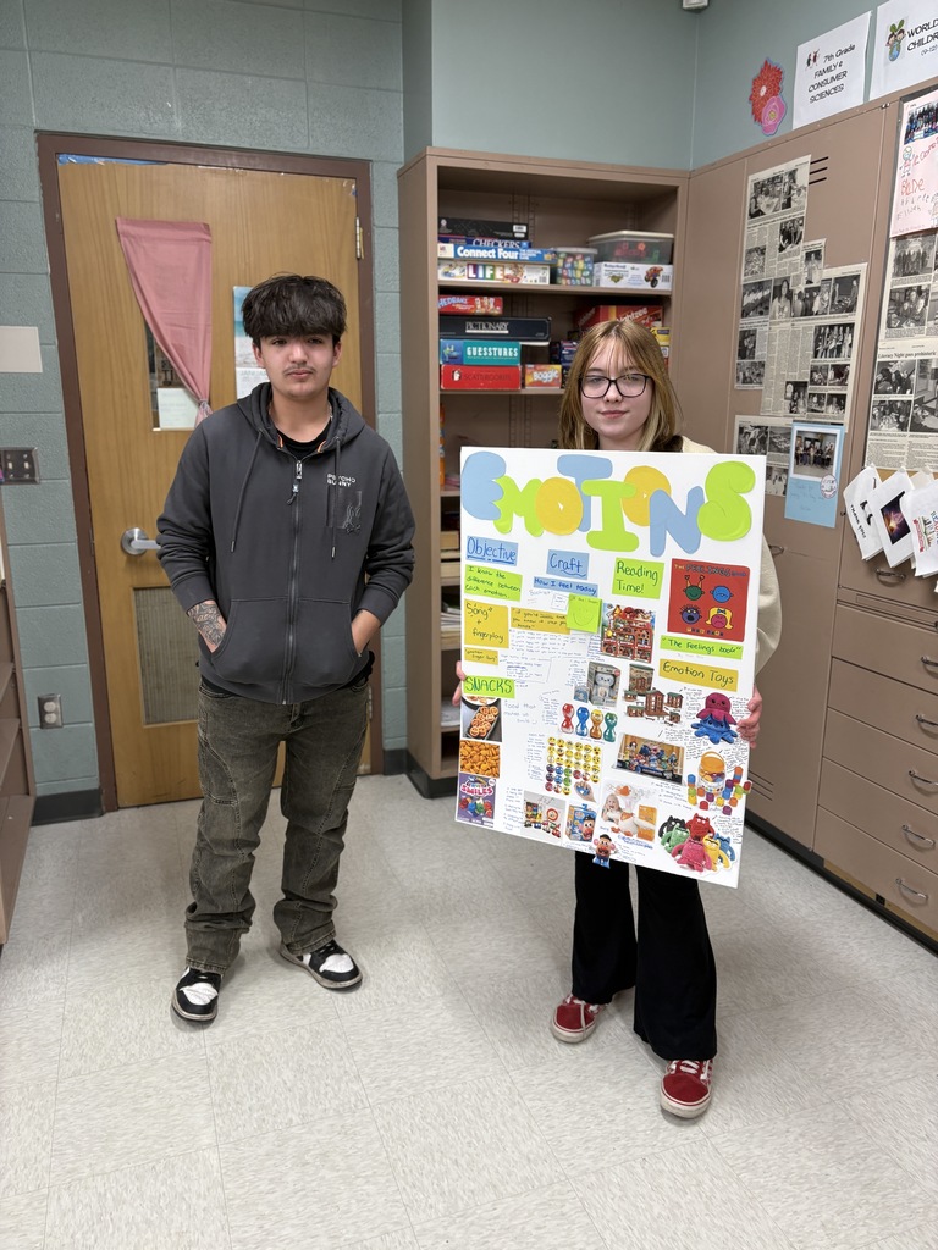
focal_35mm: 26
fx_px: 939
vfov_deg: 67.3
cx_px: 469
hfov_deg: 53.1
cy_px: 625
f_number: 1.6
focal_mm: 5.96
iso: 100
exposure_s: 1/60
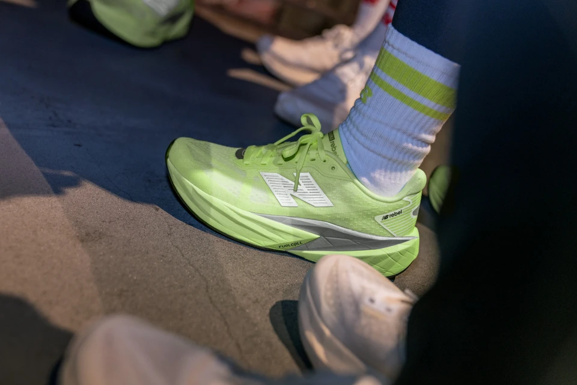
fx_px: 705
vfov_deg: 30.5
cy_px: 192
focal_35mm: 44
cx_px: 288
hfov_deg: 44.5
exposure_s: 1/50
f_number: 2.8
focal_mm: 44
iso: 1000
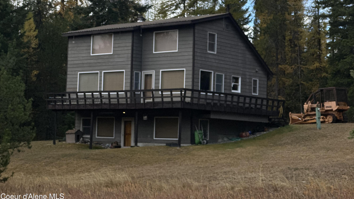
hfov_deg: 25.3
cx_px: 177
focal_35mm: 84
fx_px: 788
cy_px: 76
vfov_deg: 14.4
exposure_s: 1/742
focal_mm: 9
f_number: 2.8
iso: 32
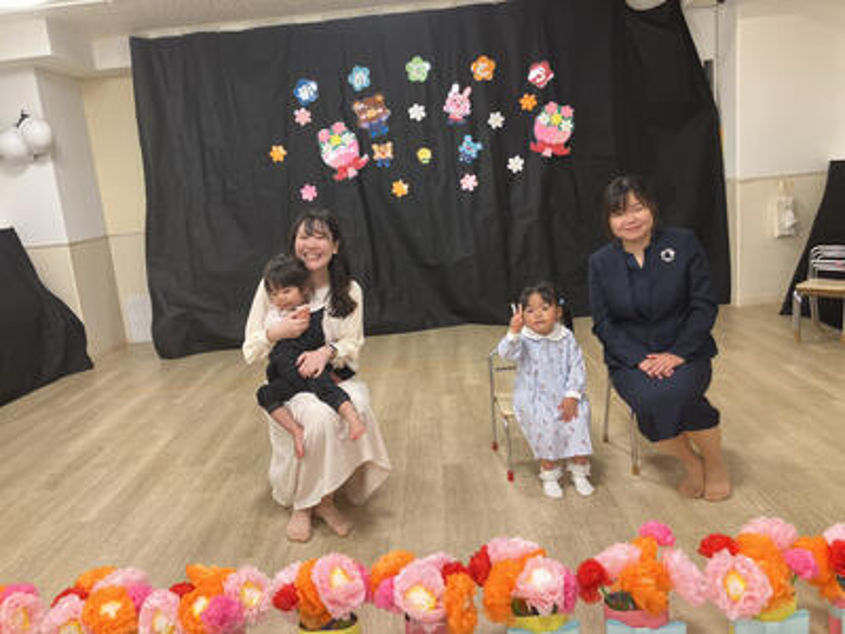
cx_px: 422
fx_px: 683
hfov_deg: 63.4
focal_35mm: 28
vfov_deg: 49.7
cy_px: 317
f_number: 1.8
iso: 80
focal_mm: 3.99
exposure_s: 1/50
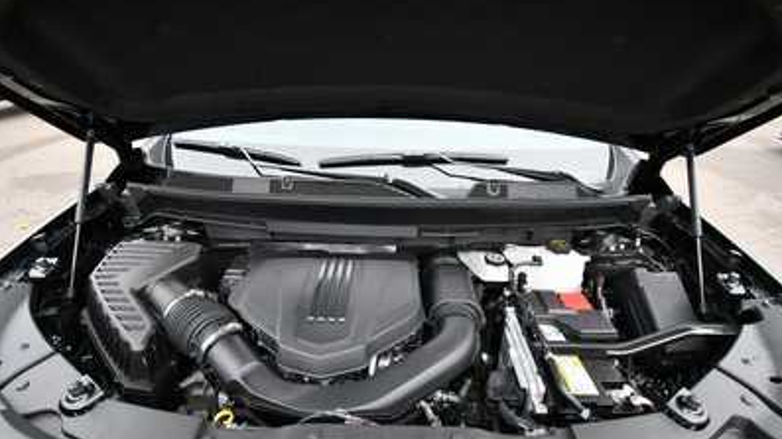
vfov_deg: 58.1
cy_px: 251
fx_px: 394
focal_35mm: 19
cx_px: 392
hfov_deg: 89.6
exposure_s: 1/160
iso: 800
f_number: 4.8
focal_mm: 12
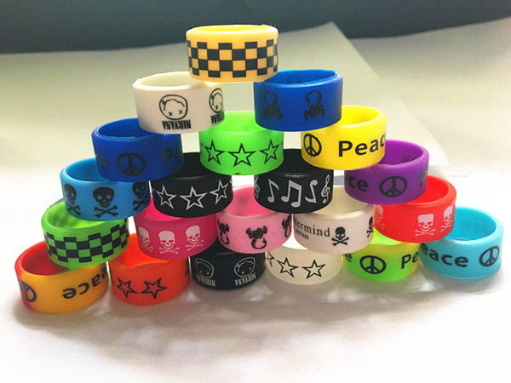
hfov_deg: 61.7
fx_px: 428
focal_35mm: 29
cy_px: 192
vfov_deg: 48.2
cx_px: 256
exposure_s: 1/20
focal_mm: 4.15
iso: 200
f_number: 2.2
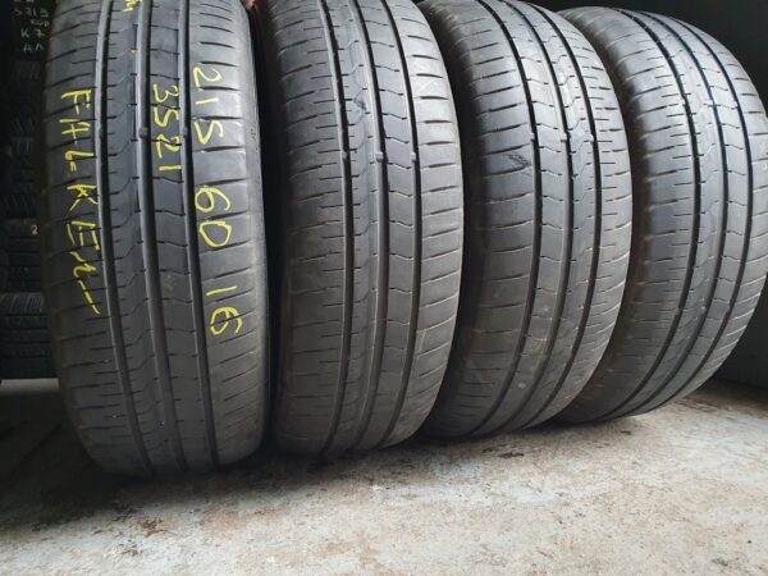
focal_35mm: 26
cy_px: 288
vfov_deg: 53.1
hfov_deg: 67.3
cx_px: 384
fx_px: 577
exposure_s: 1/40
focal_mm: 4.32
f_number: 2.4
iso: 320
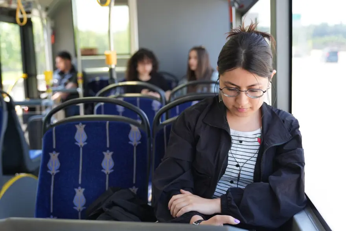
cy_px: 116
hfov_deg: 48.5
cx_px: 173
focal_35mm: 40
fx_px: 384
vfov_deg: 33.4
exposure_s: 1/400
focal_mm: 40
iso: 640
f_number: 2.8
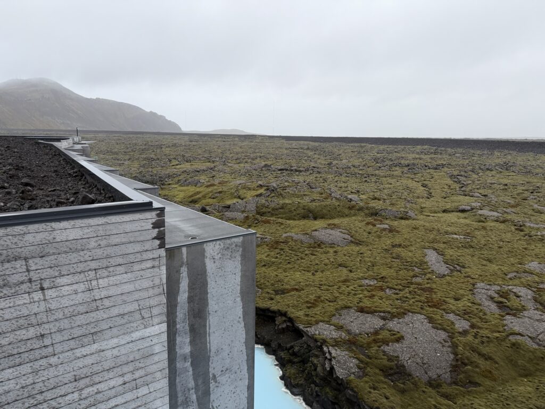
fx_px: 378
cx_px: 272
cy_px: 204
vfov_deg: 56.8
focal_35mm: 24
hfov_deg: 71.6
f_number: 1.78
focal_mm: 6.76
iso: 200
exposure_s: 1/121
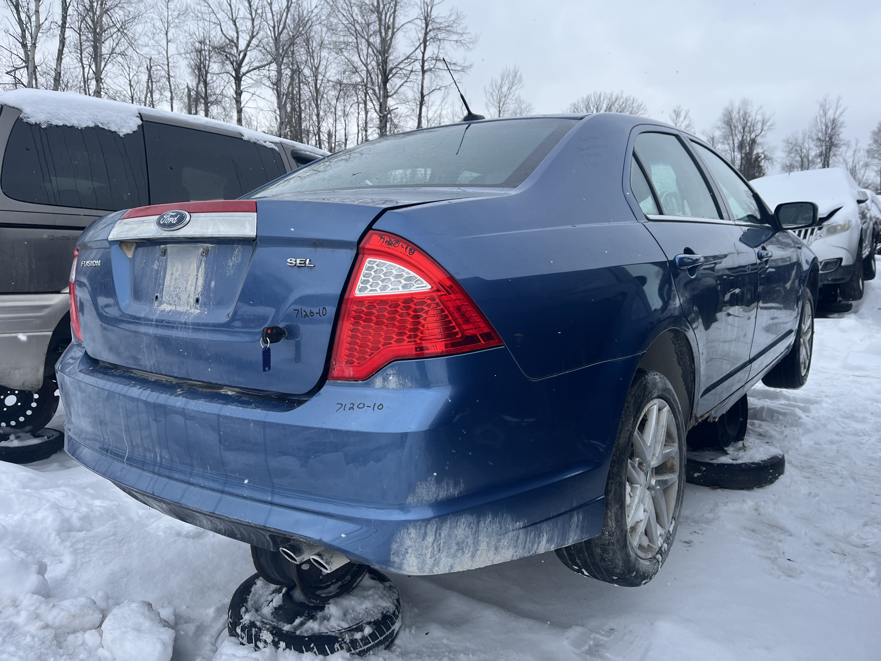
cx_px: 440
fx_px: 662
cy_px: 330
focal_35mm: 26
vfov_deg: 53.1
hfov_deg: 67.3
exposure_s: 1/1695
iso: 50
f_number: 1.6
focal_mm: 5.1
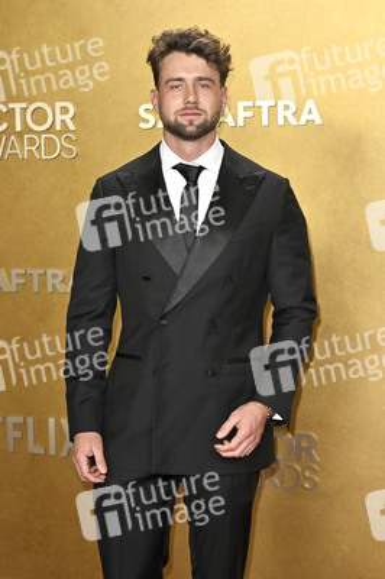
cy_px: 290
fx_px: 1141
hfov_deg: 19.2
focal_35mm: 71
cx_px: 192
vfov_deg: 28.5
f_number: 5.6
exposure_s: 1/320
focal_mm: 71
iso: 2500
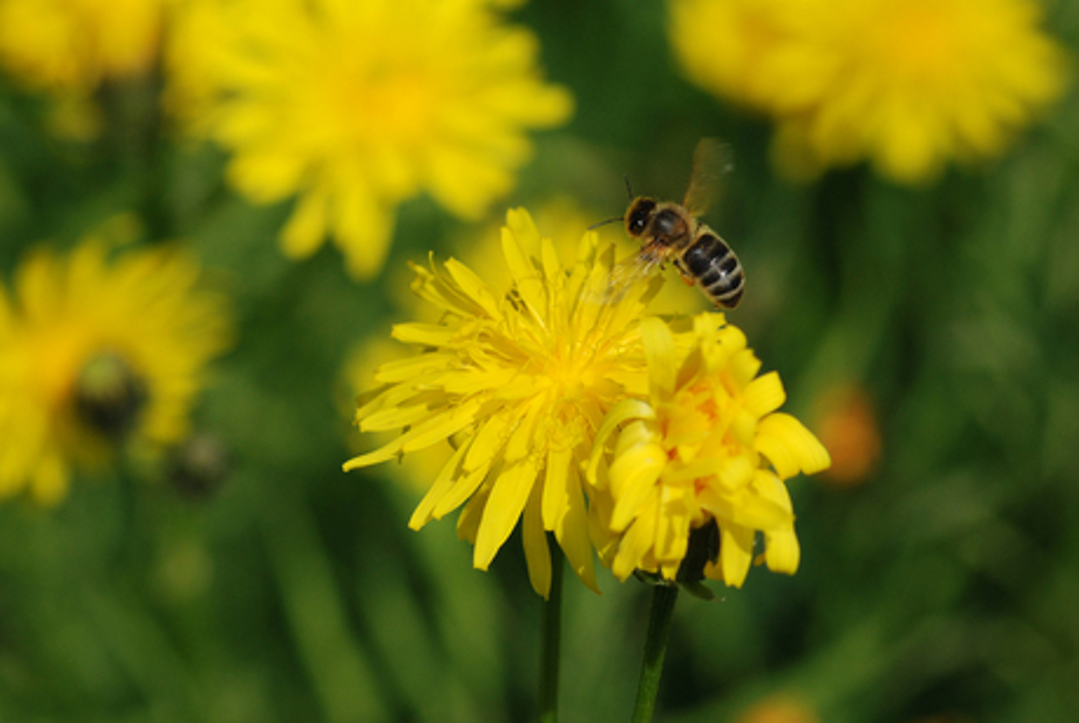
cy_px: 362
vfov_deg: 8.7
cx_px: 540
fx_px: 4727
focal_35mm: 158
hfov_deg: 13.0
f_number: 7.1
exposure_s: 1/1250
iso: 200
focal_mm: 105
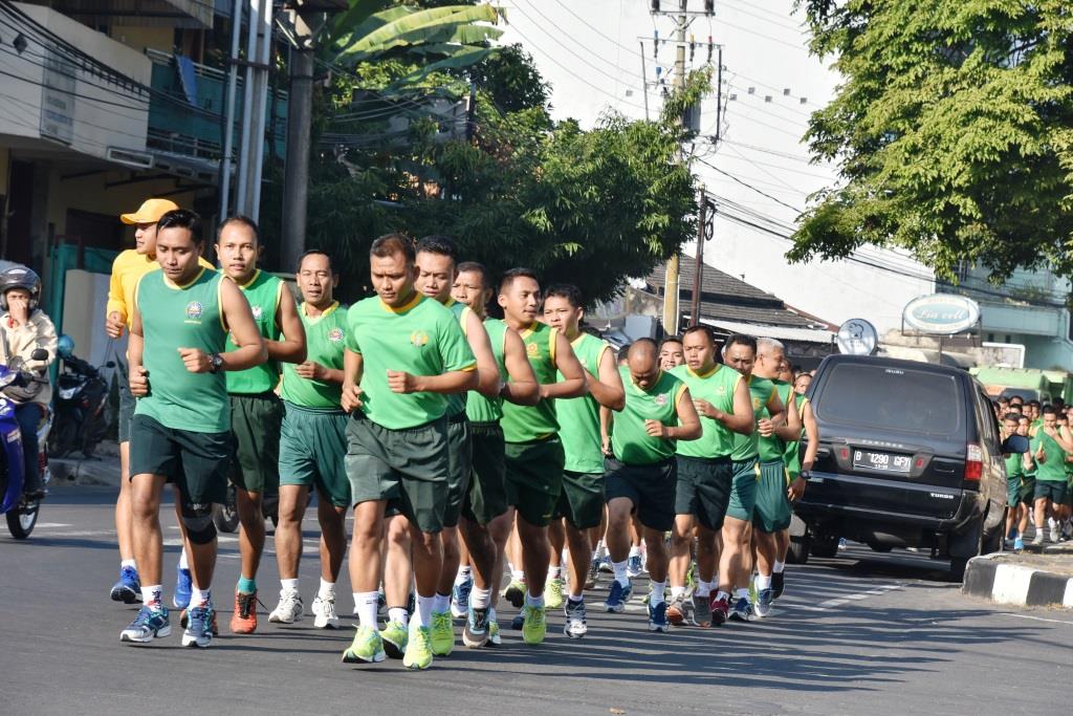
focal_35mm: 150
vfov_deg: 9.2
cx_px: 536
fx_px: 4471
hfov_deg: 13.7
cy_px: 358
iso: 400
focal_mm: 100
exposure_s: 1/500
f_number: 11
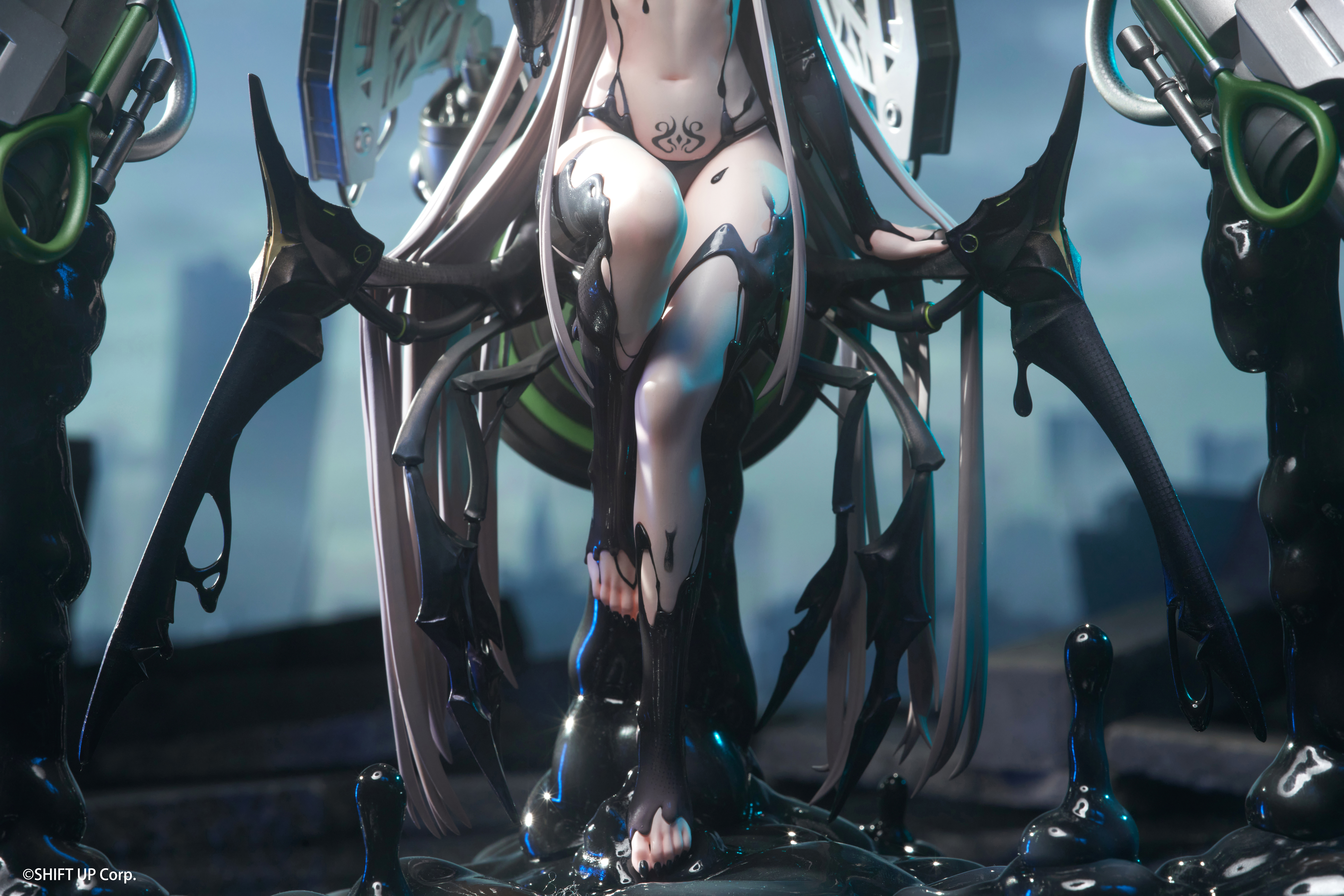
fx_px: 4106
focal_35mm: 110
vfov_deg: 12.5
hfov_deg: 18.6
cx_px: 672
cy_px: 448
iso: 640
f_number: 16
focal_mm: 110
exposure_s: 1/15
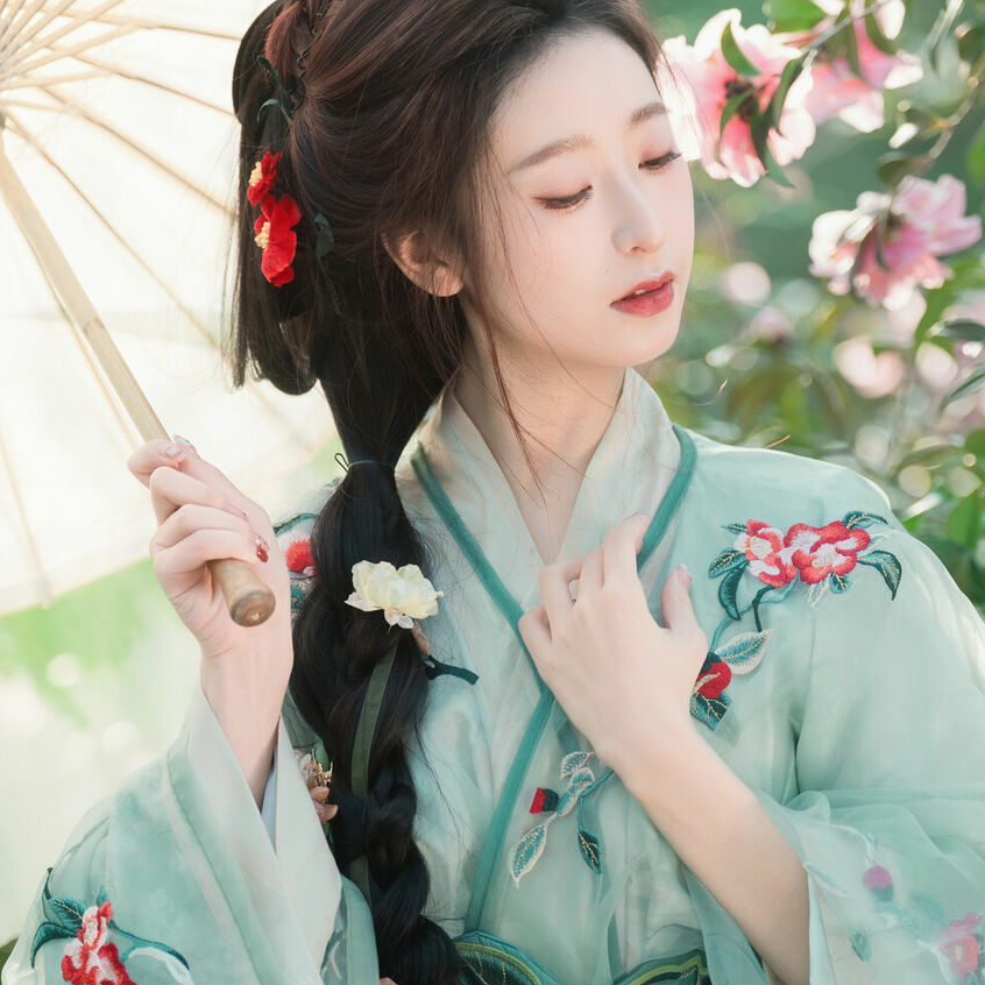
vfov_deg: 8.7
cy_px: 698
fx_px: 6471
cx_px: 582
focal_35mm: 201
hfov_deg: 8.7
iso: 320
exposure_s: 1/400
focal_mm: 127
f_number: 2.8
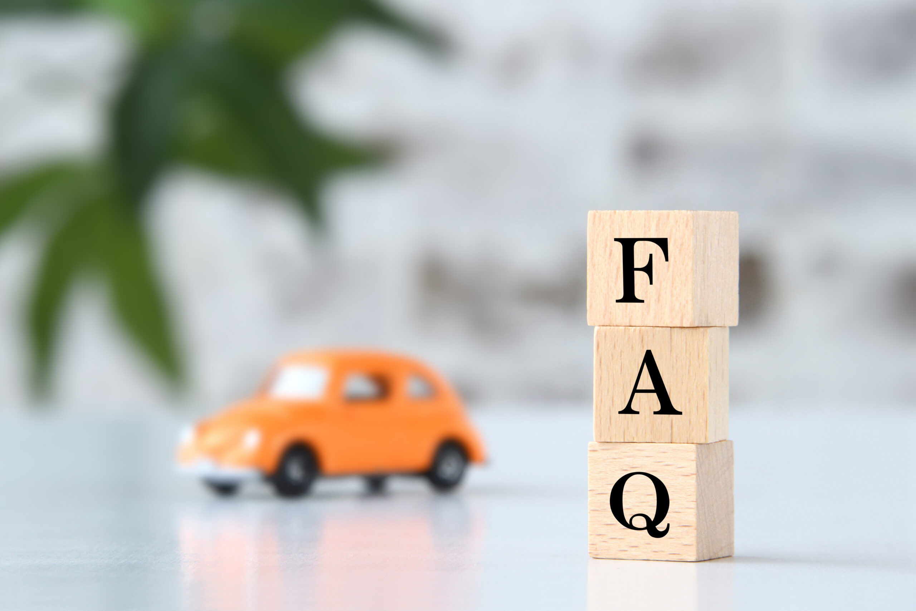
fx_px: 7633
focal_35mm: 300
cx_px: 458
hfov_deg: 6.9
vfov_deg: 4.6
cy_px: 306
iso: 640
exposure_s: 1/60
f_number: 16
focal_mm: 300
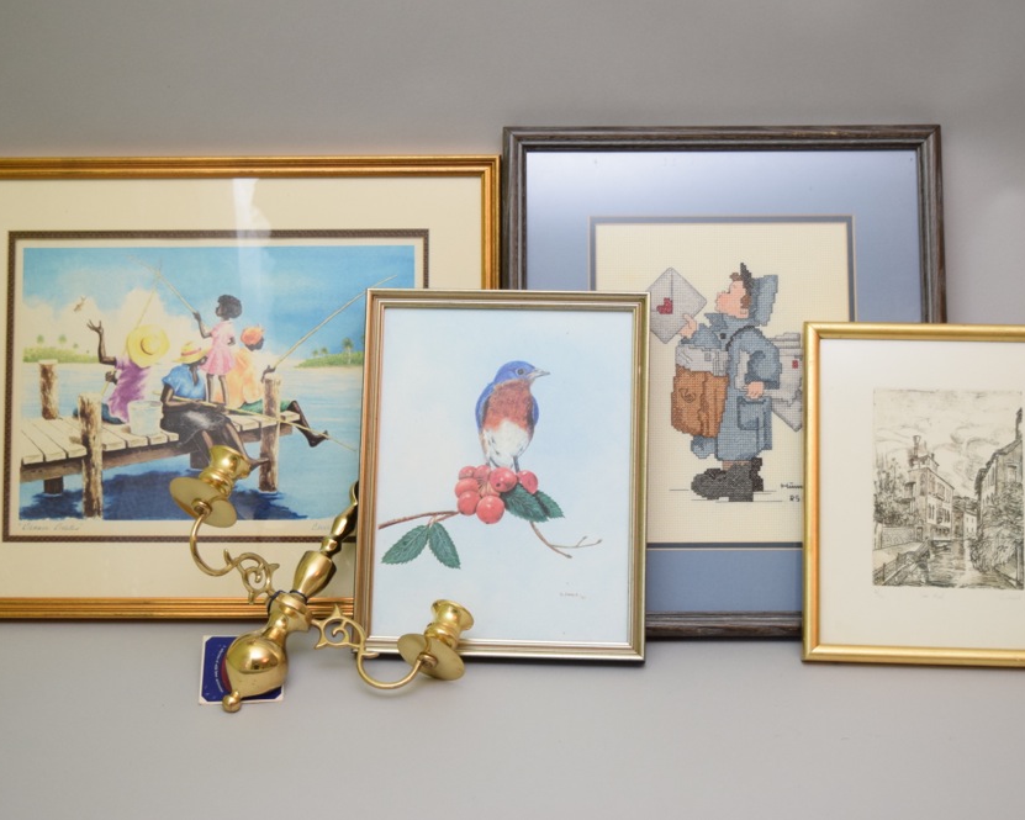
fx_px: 1851
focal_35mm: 61
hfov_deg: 31.0
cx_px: 501
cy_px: 410
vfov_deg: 25.0
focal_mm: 36
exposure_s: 1/60
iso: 1000
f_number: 4.8
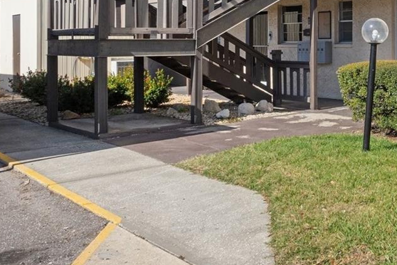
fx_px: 585
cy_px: -44
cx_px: 431
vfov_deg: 23.5
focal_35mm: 53
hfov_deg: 33.1
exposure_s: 1/1600
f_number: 8
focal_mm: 14
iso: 400
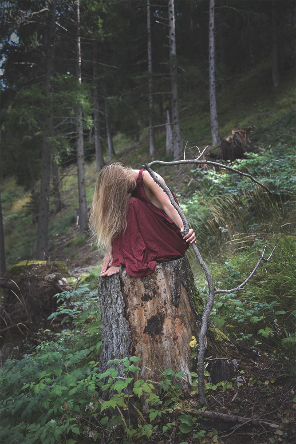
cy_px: 222
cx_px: 148
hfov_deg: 35.1
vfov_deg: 50.7
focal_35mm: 38
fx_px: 468
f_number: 4
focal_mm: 38
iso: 250
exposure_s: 1/160
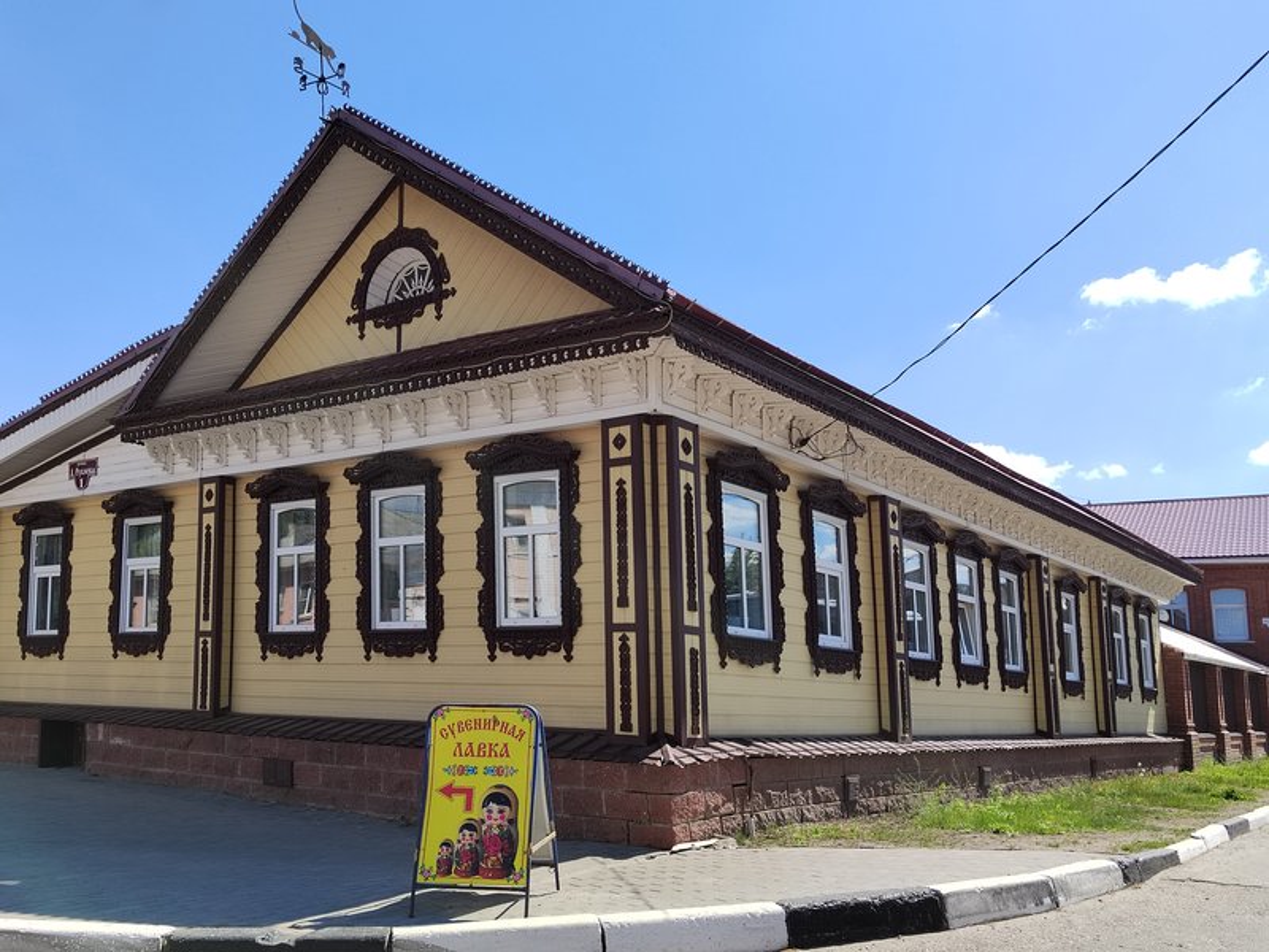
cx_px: 634
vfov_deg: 46.8
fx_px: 1100
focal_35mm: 30
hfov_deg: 60.0
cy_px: 476
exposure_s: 1/2000
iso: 284
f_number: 1.9
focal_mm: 5.52
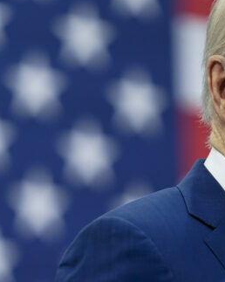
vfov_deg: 3.2
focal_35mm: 596
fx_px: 4966
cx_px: 87
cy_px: 245
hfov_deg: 2.6
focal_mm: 200
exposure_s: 1/250
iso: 1250
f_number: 2.8
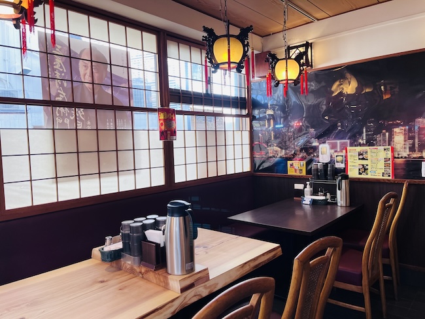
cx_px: 212
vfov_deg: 53.1
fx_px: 319
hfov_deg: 67.3
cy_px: 160
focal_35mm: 26
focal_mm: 5.1
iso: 80
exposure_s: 1/121
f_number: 1.6
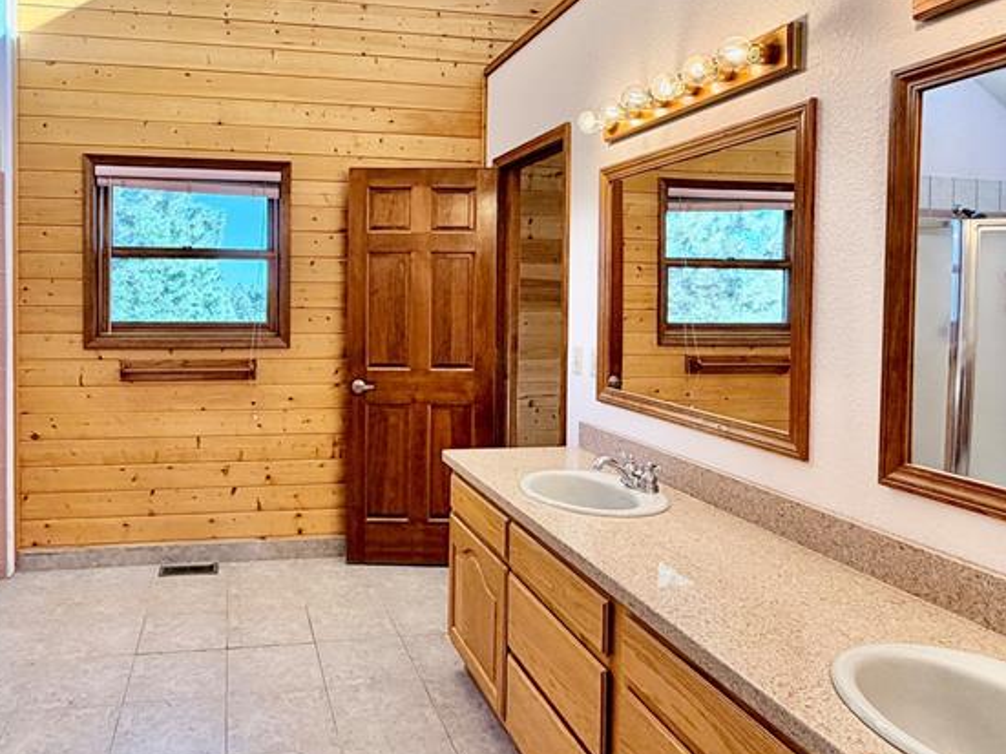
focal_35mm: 26
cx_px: 367
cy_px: 311
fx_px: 755
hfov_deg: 66.1
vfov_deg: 52.8
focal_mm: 2.22
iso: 100
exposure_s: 1/120
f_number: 2.2
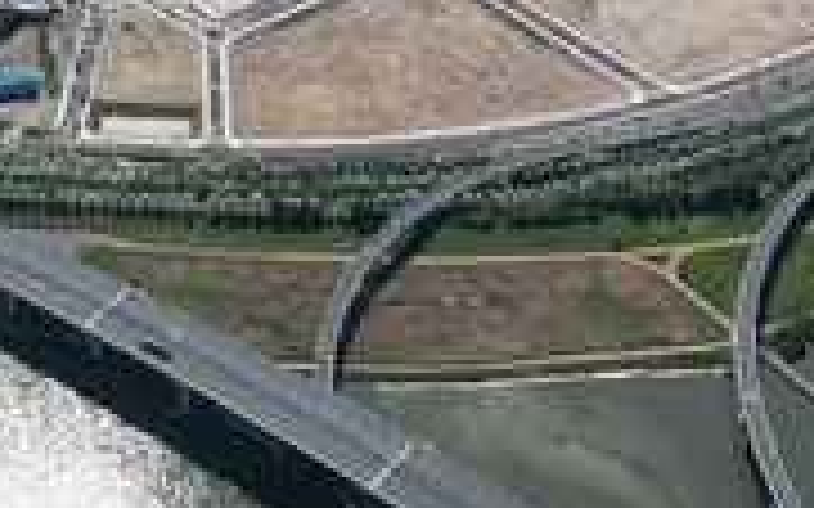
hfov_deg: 26.2
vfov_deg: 14.8
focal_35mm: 78
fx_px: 1730
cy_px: -371
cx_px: 234
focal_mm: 8.38
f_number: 2.8
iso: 150
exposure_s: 1/4000
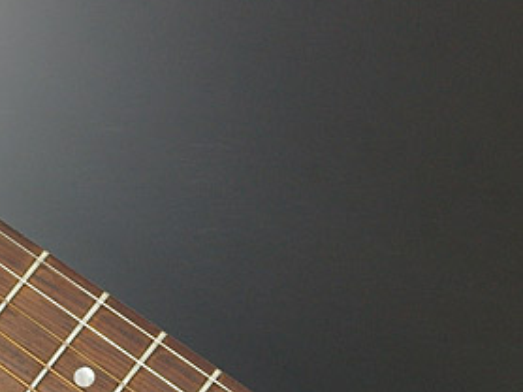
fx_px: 2747
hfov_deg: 10.8
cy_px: 334
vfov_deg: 8.1
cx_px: 30
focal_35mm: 182
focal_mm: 53
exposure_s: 1.5
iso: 400
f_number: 19
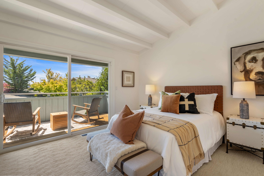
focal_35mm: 16
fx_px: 117
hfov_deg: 96.7
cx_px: 132
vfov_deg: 73.7
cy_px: 88
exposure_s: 1/8
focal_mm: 16
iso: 160
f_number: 7.1
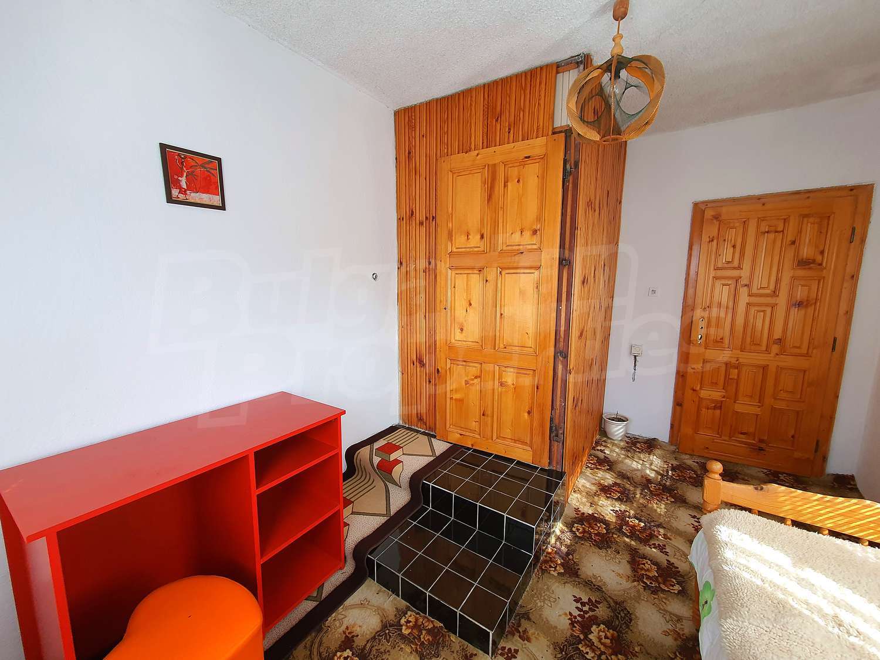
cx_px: 440
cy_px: 330
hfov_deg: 106.2
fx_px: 330
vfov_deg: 89.9
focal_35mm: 13
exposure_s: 1/50
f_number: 2.2
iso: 64
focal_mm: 1.8
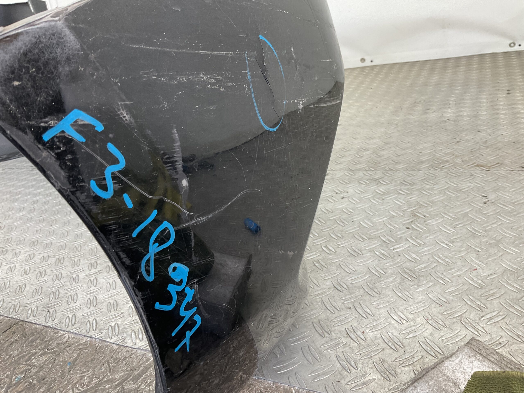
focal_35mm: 29
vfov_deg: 48.2
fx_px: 439
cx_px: 262
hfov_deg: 61.7
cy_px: 196
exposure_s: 1/120
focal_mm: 3
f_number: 1.8
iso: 50
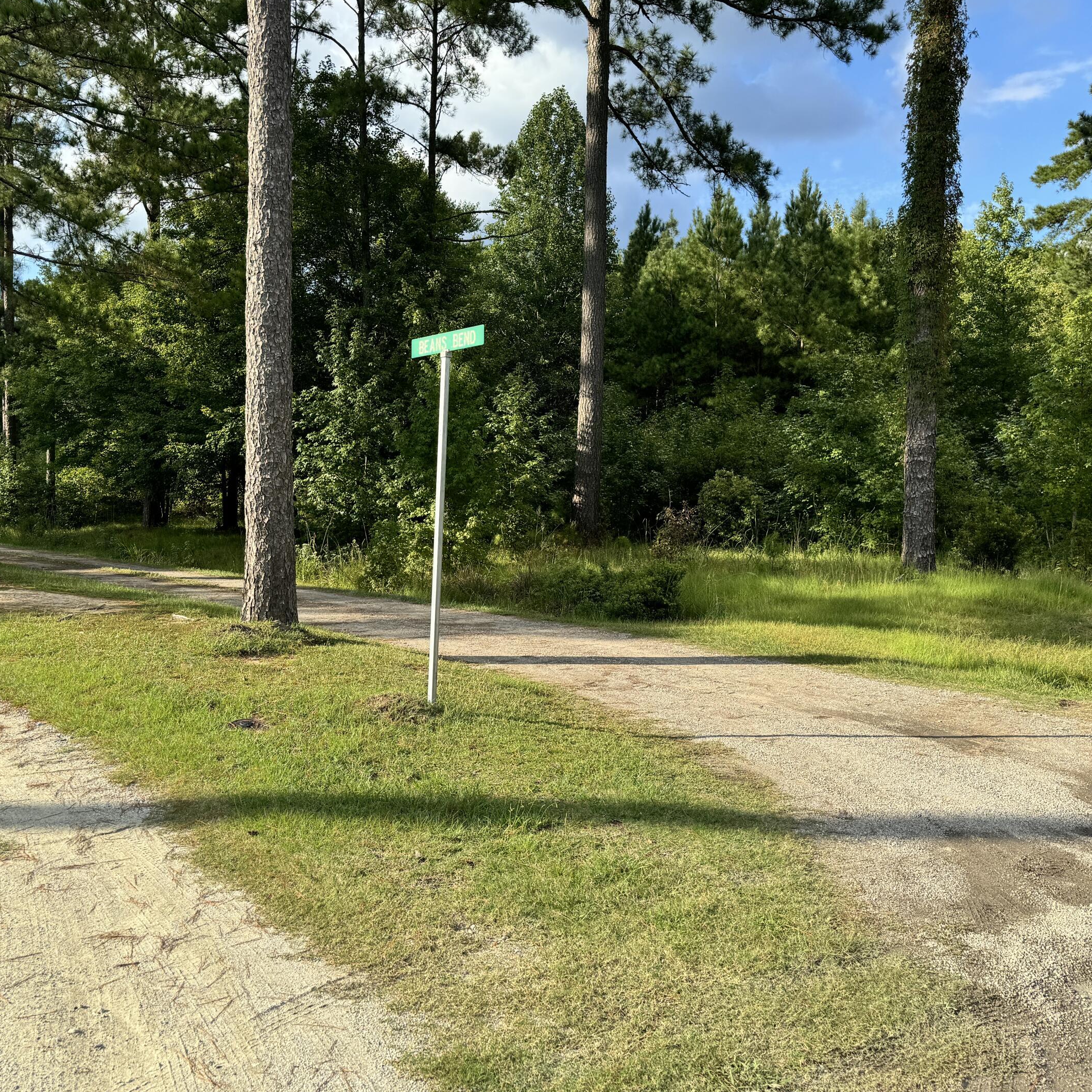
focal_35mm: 30
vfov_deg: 54.0
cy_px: 532
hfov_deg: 53.9
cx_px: 473
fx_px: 1071
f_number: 1.78
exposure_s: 1/1923
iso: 80
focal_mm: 6.76
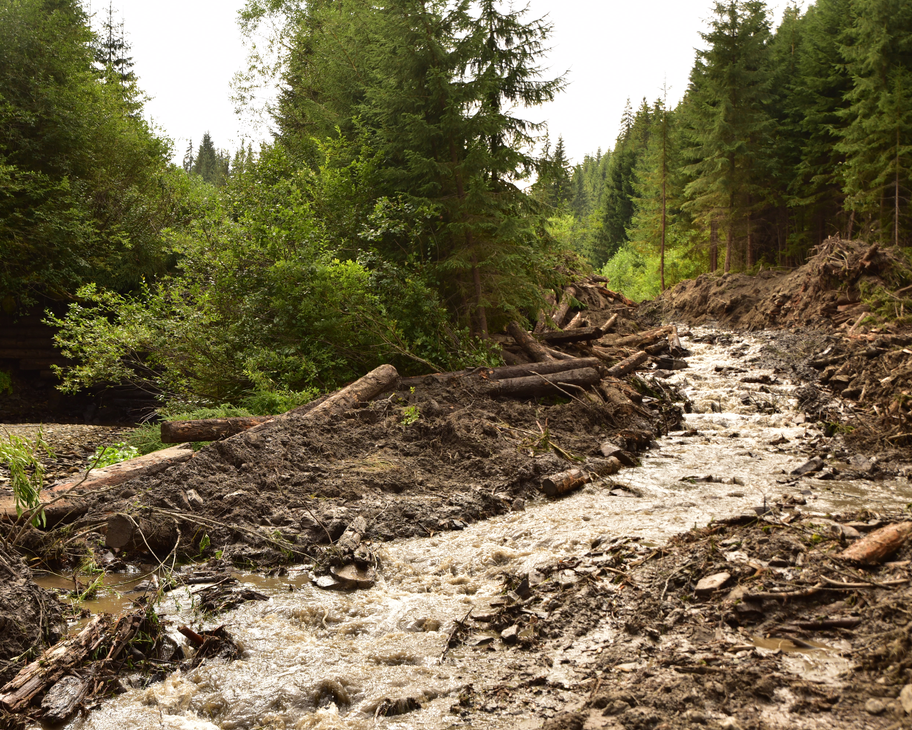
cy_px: 365
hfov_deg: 30.5
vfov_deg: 24.6
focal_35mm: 62
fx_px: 1673
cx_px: 444
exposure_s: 1/640
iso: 400
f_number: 5.6
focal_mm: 55
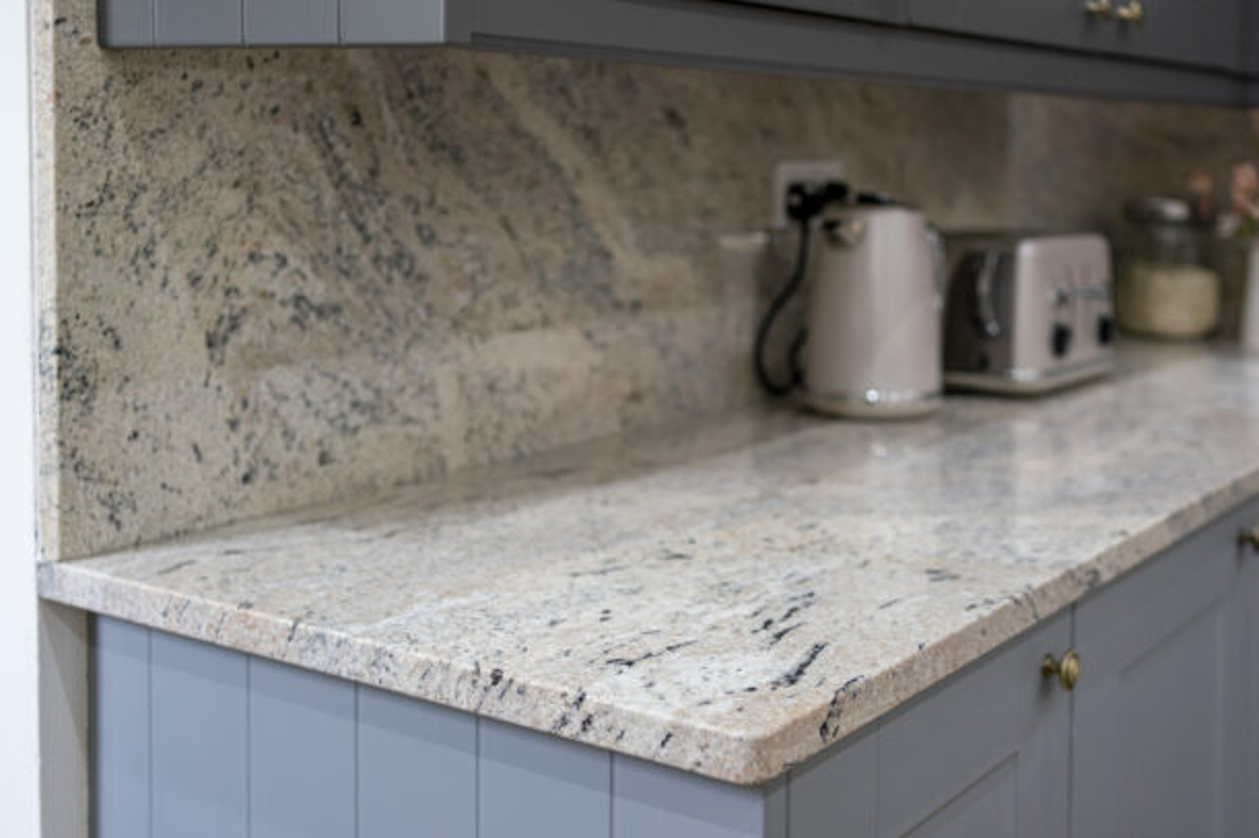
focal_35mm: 44
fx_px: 1538
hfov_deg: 44.2
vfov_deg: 30.5
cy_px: 428
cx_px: 764
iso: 1000
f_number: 2.5
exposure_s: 1/160
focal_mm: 35
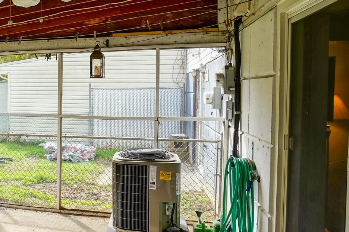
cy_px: 102
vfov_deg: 37.8
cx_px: 18
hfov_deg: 47.3
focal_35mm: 35
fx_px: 339
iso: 100
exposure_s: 1/60
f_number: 5.6
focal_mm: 16
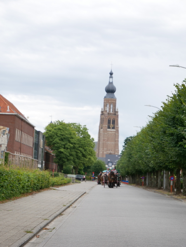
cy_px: 124
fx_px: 758
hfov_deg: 14.0
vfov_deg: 18.5
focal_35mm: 106
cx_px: 93
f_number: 5.6
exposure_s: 1/250
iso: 200
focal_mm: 53
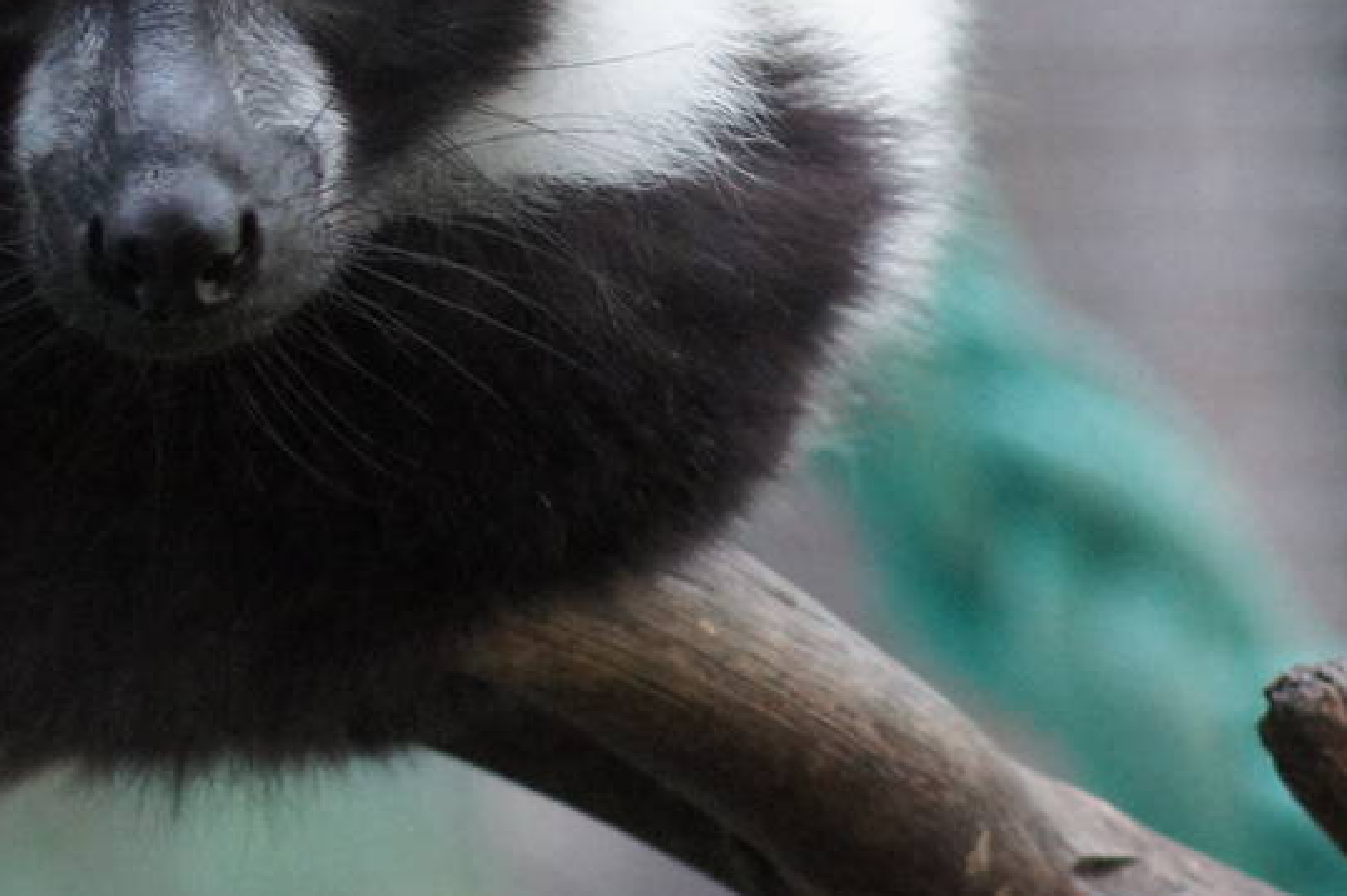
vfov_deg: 2.1
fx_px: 25015
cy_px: 21
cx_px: -208
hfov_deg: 3.1
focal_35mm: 669
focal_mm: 150
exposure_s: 1/250
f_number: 5.6
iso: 1600
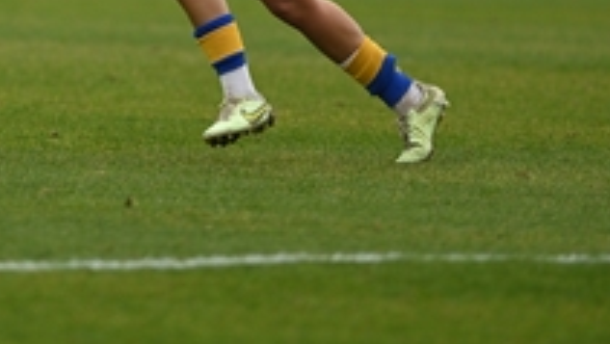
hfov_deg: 2.4
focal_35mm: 893
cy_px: -223
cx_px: -81
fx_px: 14453
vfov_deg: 1.4
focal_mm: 300
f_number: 3.5
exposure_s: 1/2000
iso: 800
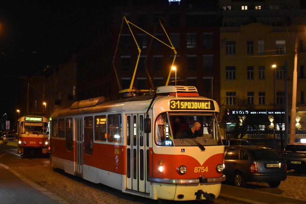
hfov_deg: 35.8
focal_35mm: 56
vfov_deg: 24.3
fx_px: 473
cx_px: 133
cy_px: 124
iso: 7200
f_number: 4.2
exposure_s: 1/60
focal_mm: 29
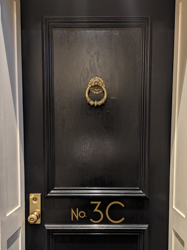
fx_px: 231
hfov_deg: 44.1
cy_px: 162
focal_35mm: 32
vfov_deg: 55.9
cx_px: 99
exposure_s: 1/24
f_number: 1.85
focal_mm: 6.81
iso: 286
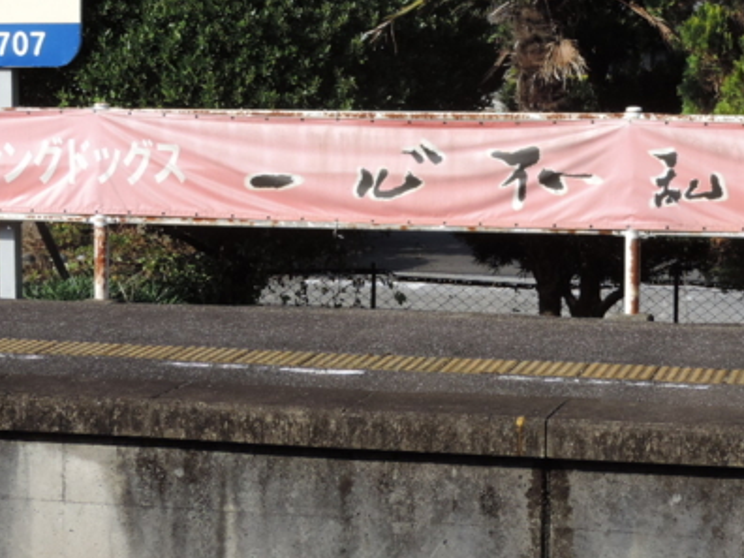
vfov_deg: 15.5
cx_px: 519
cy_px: 118
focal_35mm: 95
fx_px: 2042
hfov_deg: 20.6
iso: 80
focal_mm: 8.3
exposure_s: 1/640
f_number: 3.5
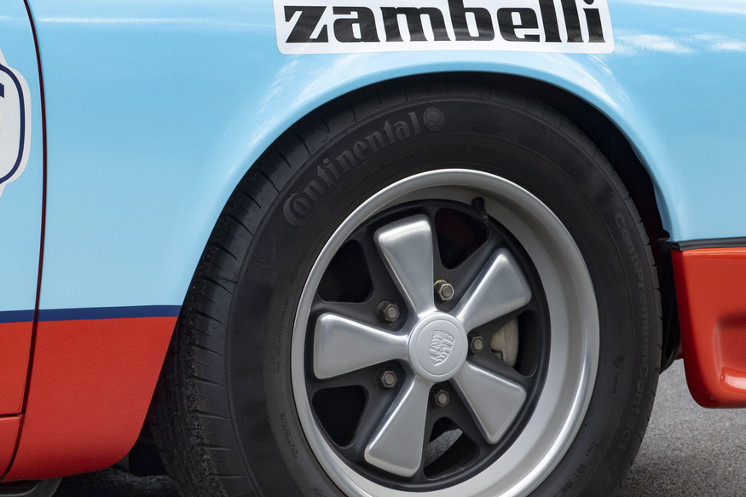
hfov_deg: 12.8
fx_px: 3315
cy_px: 188
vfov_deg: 8.6
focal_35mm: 160
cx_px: 276
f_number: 7.1
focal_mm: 70
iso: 1000
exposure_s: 1/100
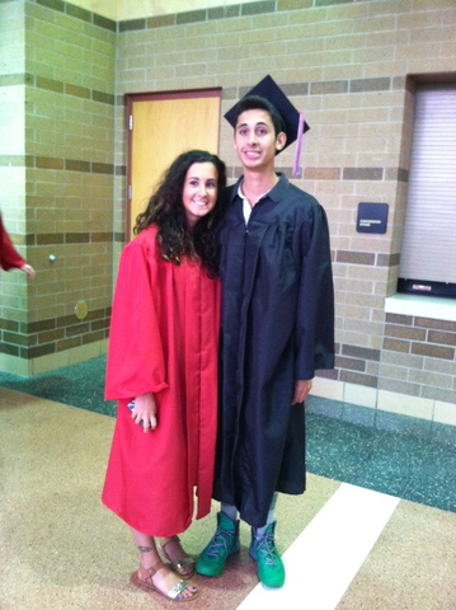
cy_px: 305
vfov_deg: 52.7
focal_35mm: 35
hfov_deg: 40.6
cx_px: 228
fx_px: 616
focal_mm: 3.85
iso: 500
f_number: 2.8
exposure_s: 1/15
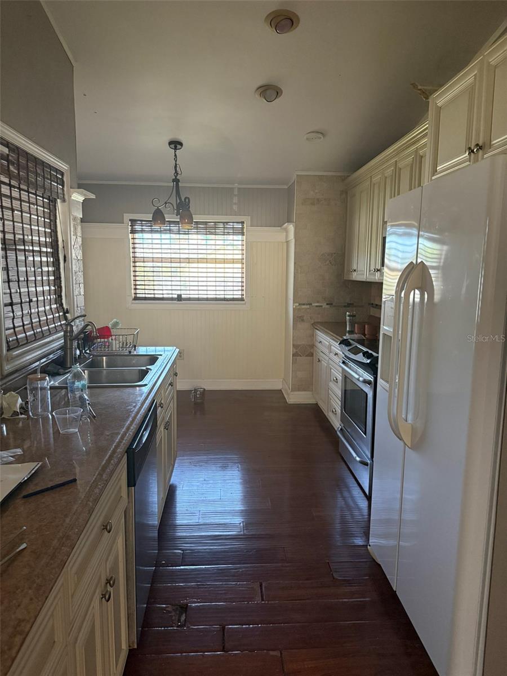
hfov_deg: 56.8
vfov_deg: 71.6
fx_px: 469
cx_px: 254
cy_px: 338
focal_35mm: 24
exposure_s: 1/60
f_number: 1.78
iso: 800
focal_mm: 6.76
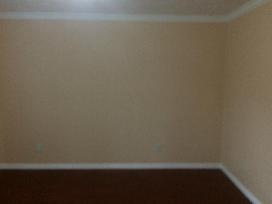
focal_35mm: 29
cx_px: 136
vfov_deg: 48.2
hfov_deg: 61.7
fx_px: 228
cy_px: 102
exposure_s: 1/15
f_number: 2.2
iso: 400
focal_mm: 4.15
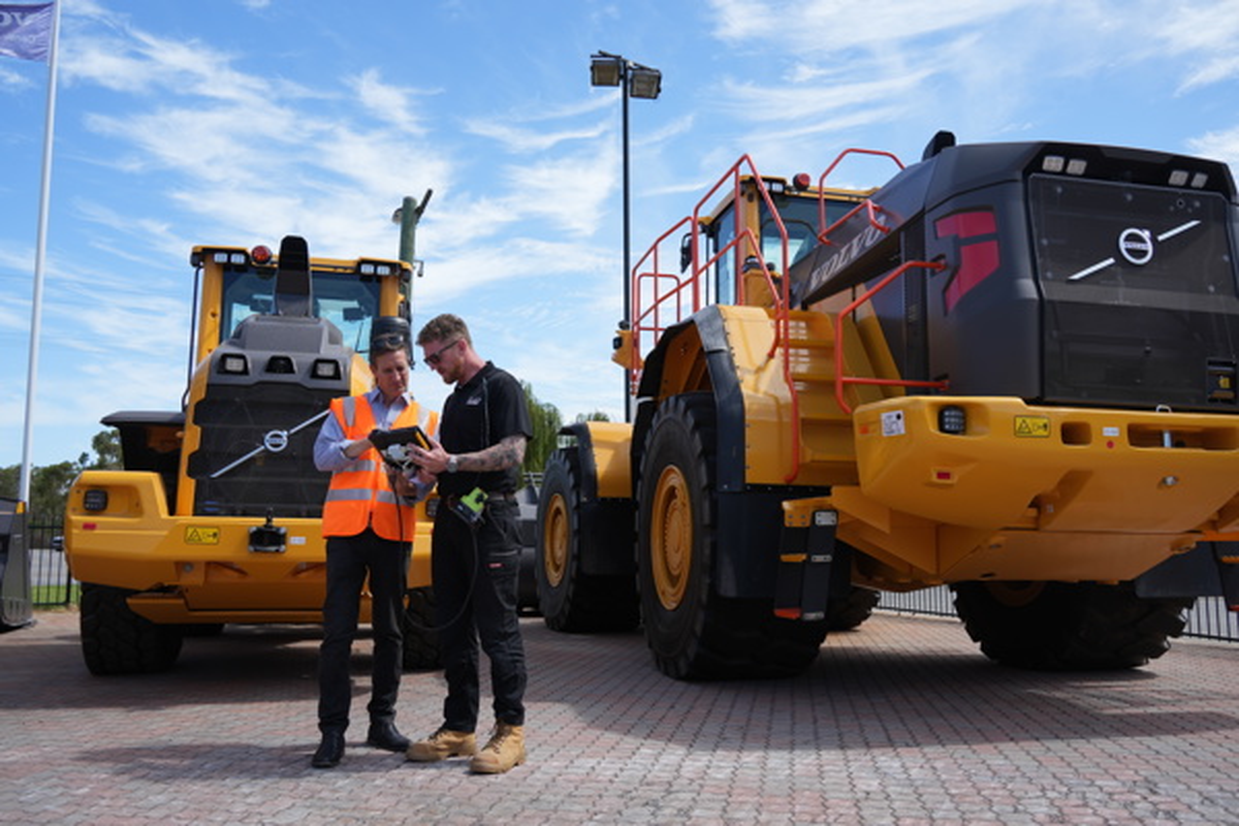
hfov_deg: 63.7
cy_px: 413
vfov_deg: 45.0
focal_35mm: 29
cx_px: 620
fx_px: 998
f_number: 7.1
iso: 100
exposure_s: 1/200
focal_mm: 29
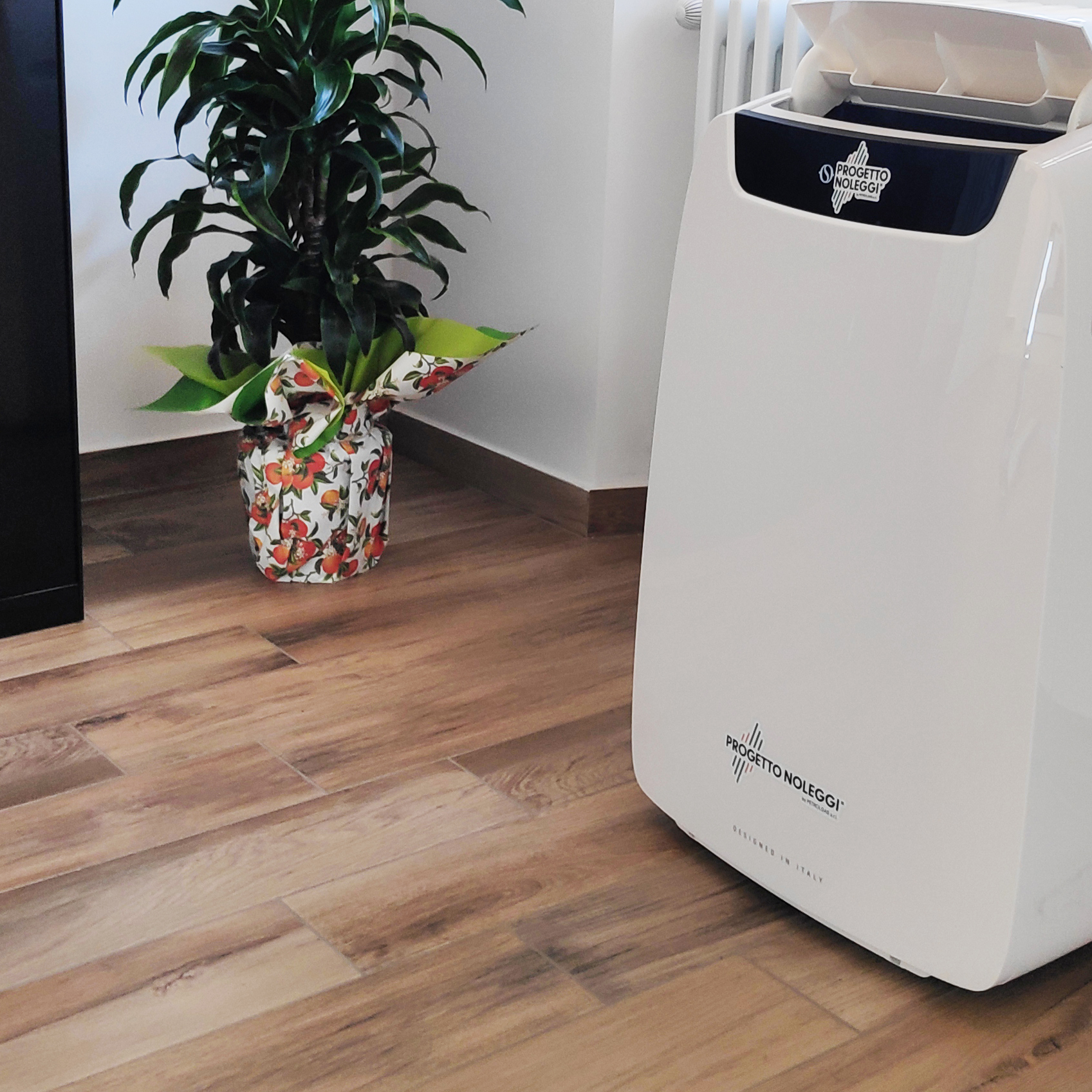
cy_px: 417
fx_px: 1499
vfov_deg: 39.8
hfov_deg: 40.0
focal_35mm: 42
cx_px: 490
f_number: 1.9
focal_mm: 3.94
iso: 140
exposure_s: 1/50
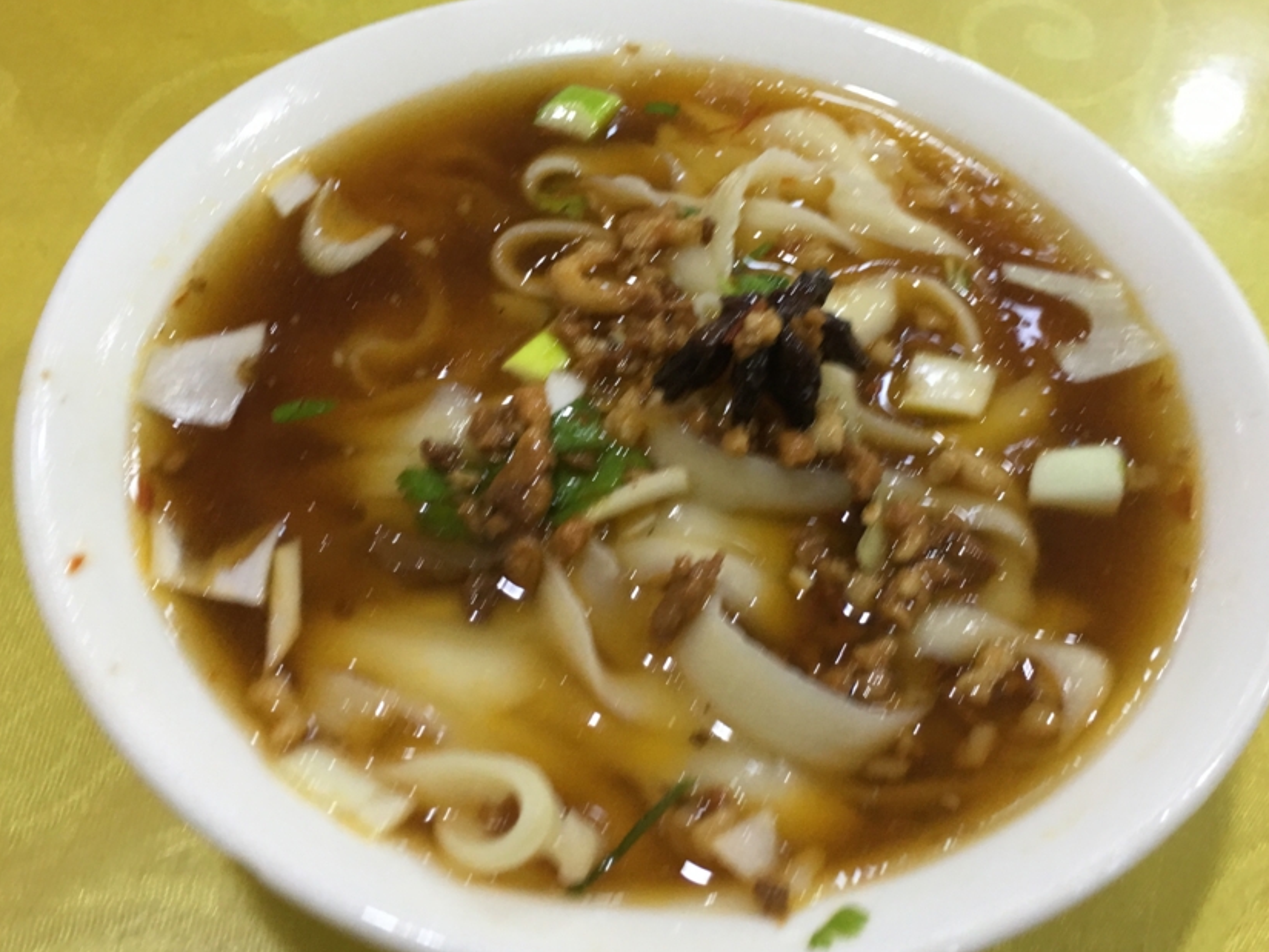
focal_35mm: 36
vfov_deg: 39.6
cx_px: 648
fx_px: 1320
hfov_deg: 51.3
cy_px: 512
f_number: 2.2
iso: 64
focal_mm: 4.15
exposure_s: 1/17
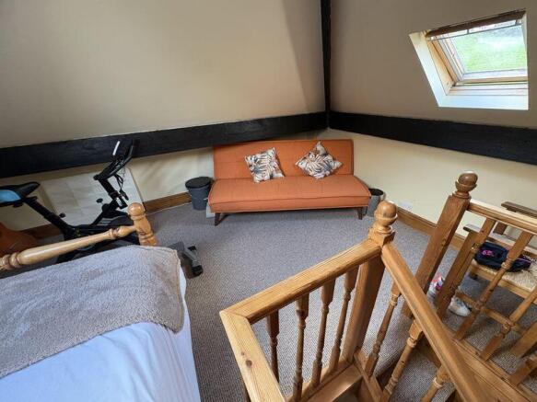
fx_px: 217
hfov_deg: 102.1
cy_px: 201
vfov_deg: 85.7
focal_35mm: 14
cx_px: 268
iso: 400
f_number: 2.2
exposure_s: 1/50
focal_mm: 2.22
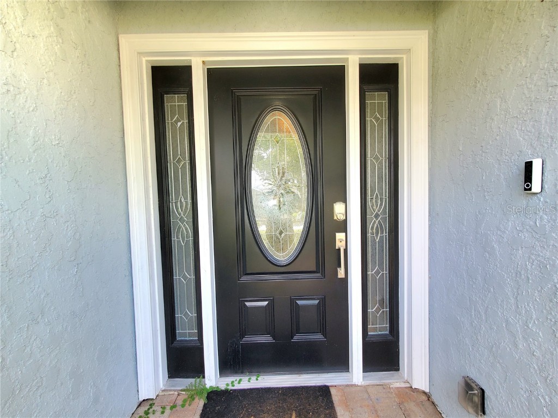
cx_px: 279
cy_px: 209
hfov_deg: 106.2
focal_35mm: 13
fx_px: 210
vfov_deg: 89.9
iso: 64
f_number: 2.2
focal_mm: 1.8
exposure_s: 1/120
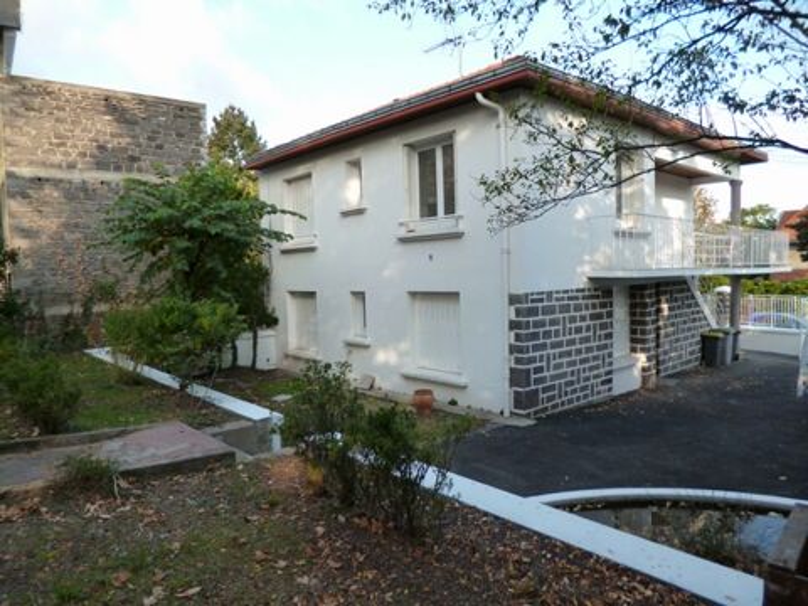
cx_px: 404
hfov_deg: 71.6
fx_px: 560
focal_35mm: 24
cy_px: 303
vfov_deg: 56.8
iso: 160
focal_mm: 4.3
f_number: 2.5
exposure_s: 1/320
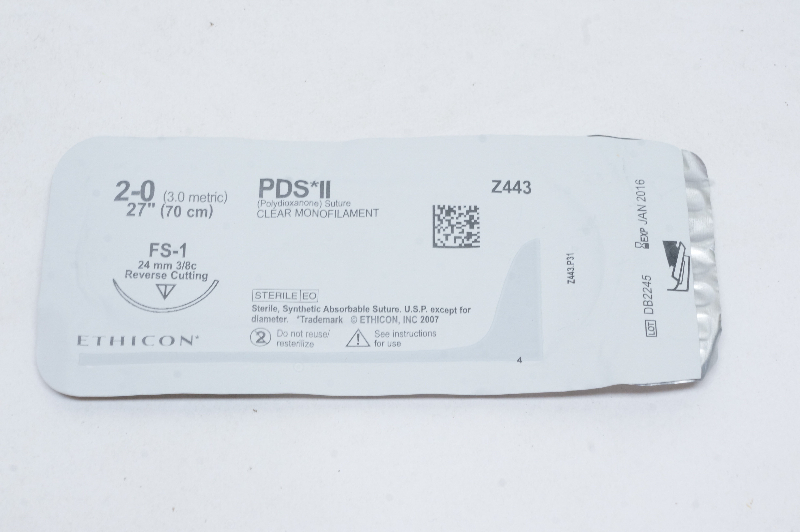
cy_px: 266
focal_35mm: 82
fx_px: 1831
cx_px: 400
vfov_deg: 16.5
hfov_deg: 24.6
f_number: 16
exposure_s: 1/10
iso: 800
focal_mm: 55
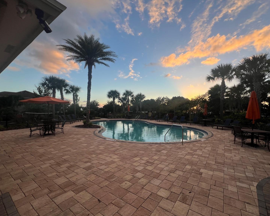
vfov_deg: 88.0
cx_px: 147
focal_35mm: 14
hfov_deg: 100.4
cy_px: 110
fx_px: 112
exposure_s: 1/461
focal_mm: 1.57
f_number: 1.8
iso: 32
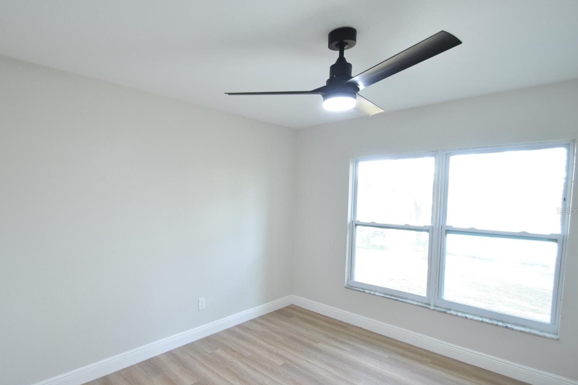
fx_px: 289
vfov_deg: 67.2
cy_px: 211
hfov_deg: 89.4
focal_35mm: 18
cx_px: 248
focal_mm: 10
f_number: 3.5
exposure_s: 1/20
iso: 800
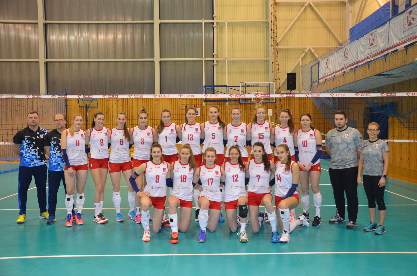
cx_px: 208
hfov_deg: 57.3
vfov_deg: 39.8
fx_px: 381
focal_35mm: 33
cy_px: 138
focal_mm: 22
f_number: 3.8
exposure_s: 1/60
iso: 1000
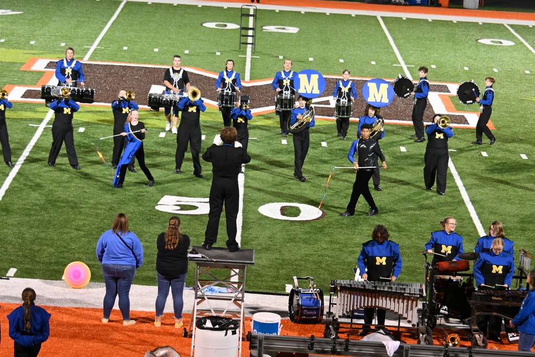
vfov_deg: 8.7
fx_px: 2341
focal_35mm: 158
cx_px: 268
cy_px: 178
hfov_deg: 13.0
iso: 3200
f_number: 6.3
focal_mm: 105
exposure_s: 1/100
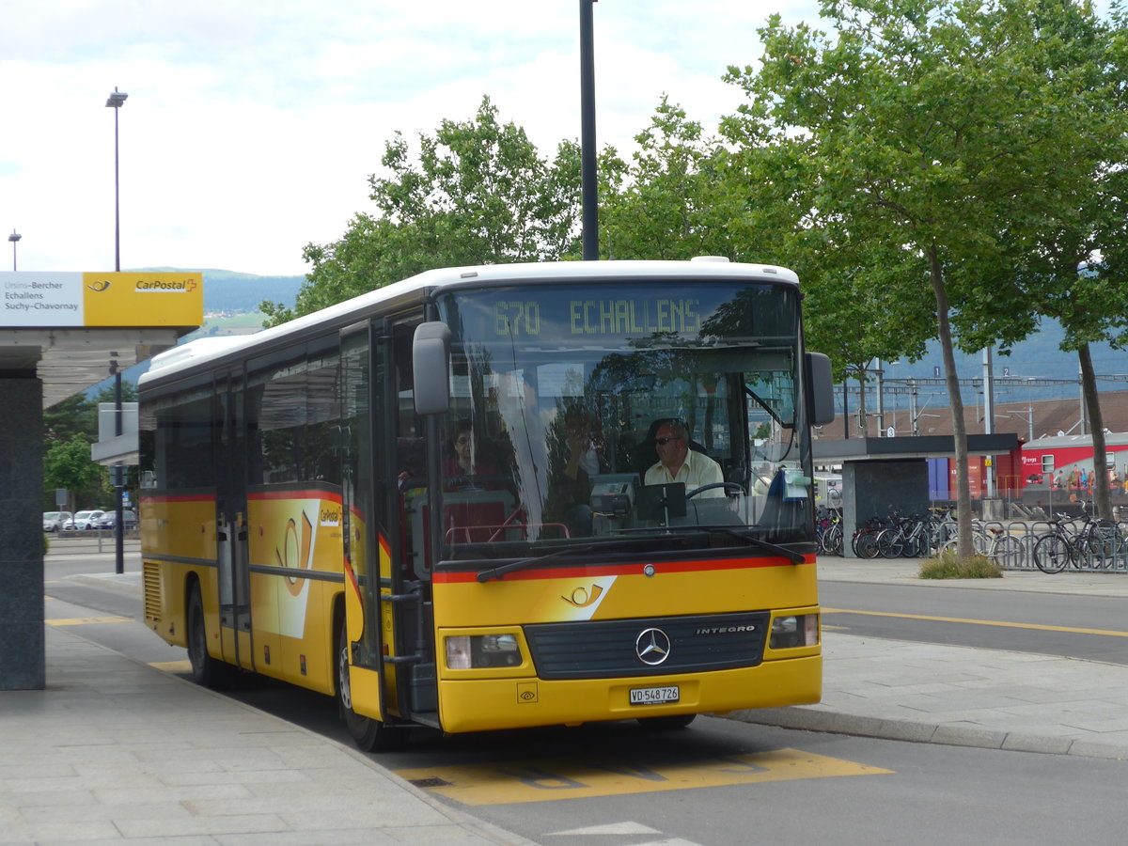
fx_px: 2411
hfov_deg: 26.3
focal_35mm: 74
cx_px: 564
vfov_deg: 19.9
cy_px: 423
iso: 80
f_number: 4.2
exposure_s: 1/320
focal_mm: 15
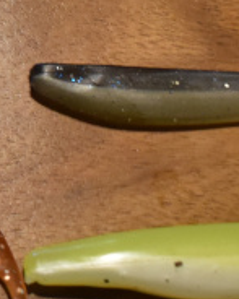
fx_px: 1478
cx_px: -259
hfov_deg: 8.7
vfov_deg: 11.4
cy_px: -38
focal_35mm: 167
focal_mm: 18
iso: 900
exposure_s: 1/30
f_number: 4.5
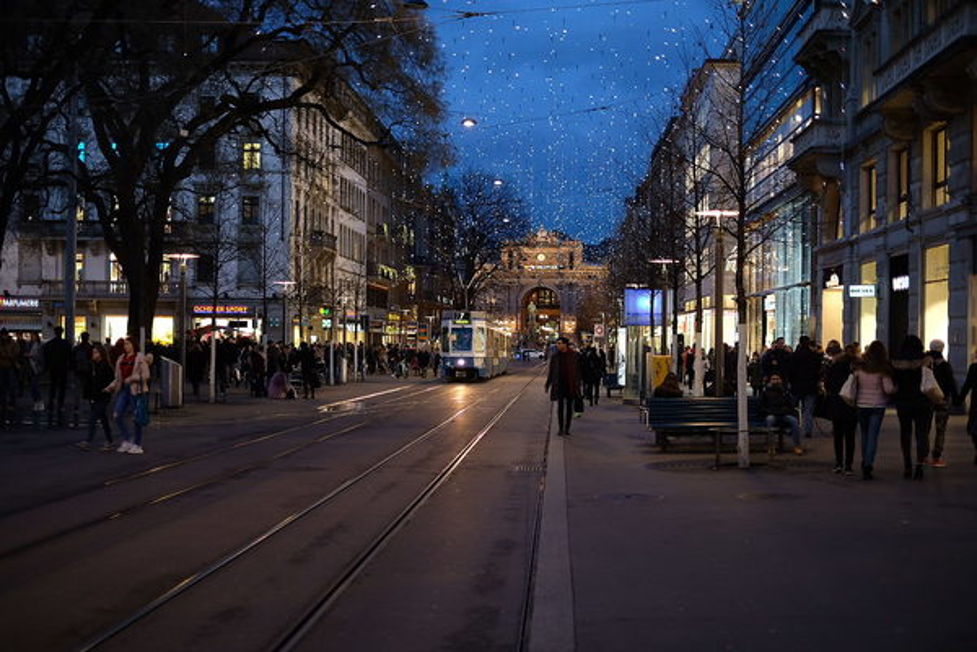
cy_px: 326
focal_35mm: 53
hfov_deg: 37.5
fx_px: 1438
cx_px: 488
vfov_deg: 25.5
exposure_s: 1/60
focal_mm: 35
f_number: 1.4
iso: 320
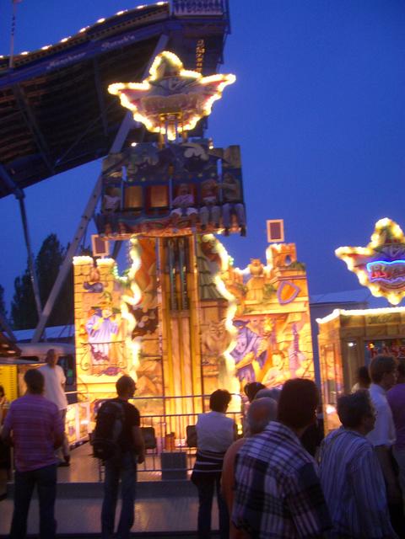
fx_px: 546
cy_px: 270
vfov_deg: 52.6
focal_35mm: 35
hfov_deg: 40.7
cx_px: 202
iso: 100
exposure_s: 1/20
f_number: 2.6
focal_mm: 5.8
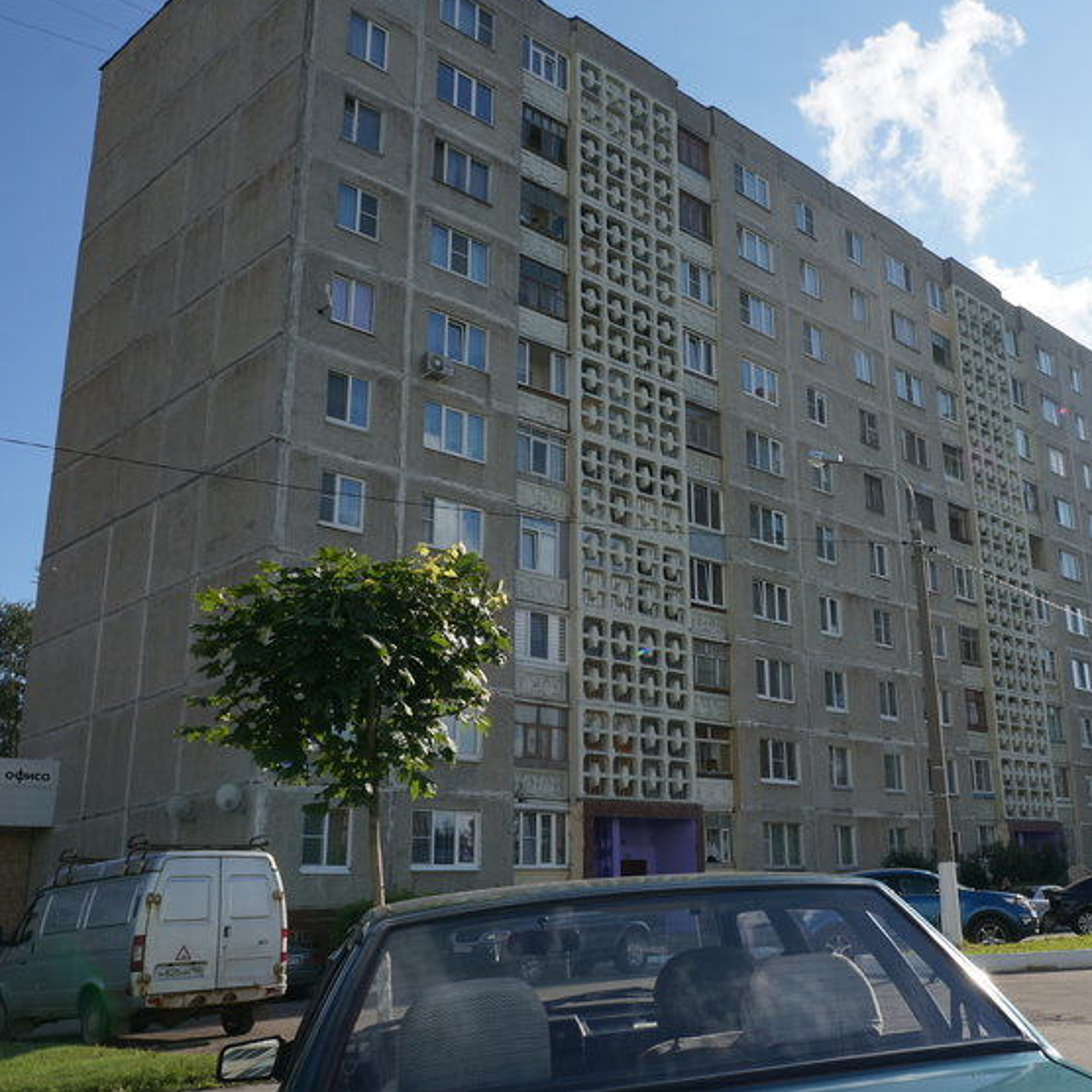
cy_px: 542
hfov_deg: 45.6
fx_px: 1249
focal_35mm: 35
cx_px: 817
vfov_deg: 47.2
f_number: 9
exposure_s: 1/640
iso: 200
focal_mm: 18
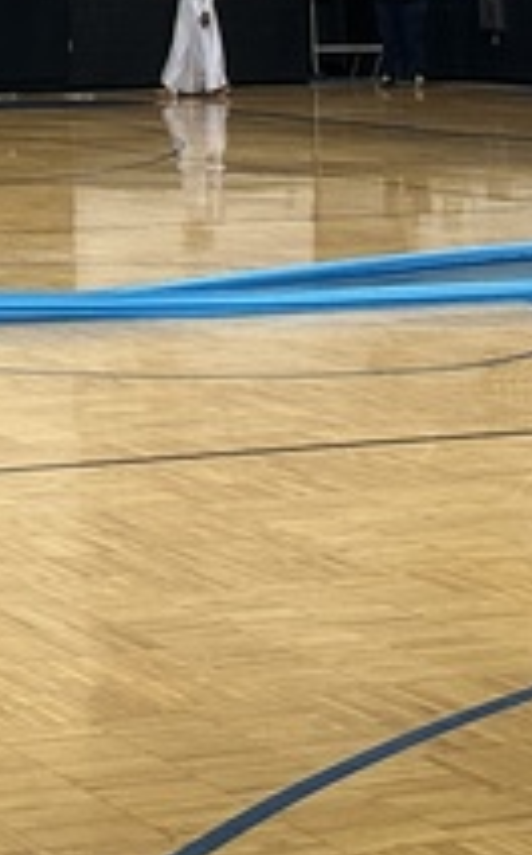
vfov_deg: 16.1
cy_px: -254
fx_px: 2861
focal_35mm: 123
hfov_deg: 10.2
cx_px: -355
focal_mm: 6.86
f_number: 1.78
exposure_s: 1/60
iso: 125
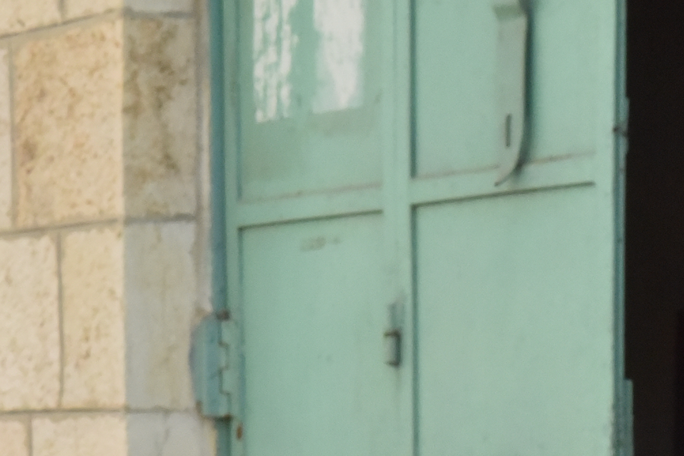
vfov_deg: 6.0
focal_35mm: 227
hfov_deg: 8.8
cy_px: 619
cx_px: -420
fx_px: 4312
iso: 2500
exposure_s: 1/800
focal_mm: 62
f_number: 14
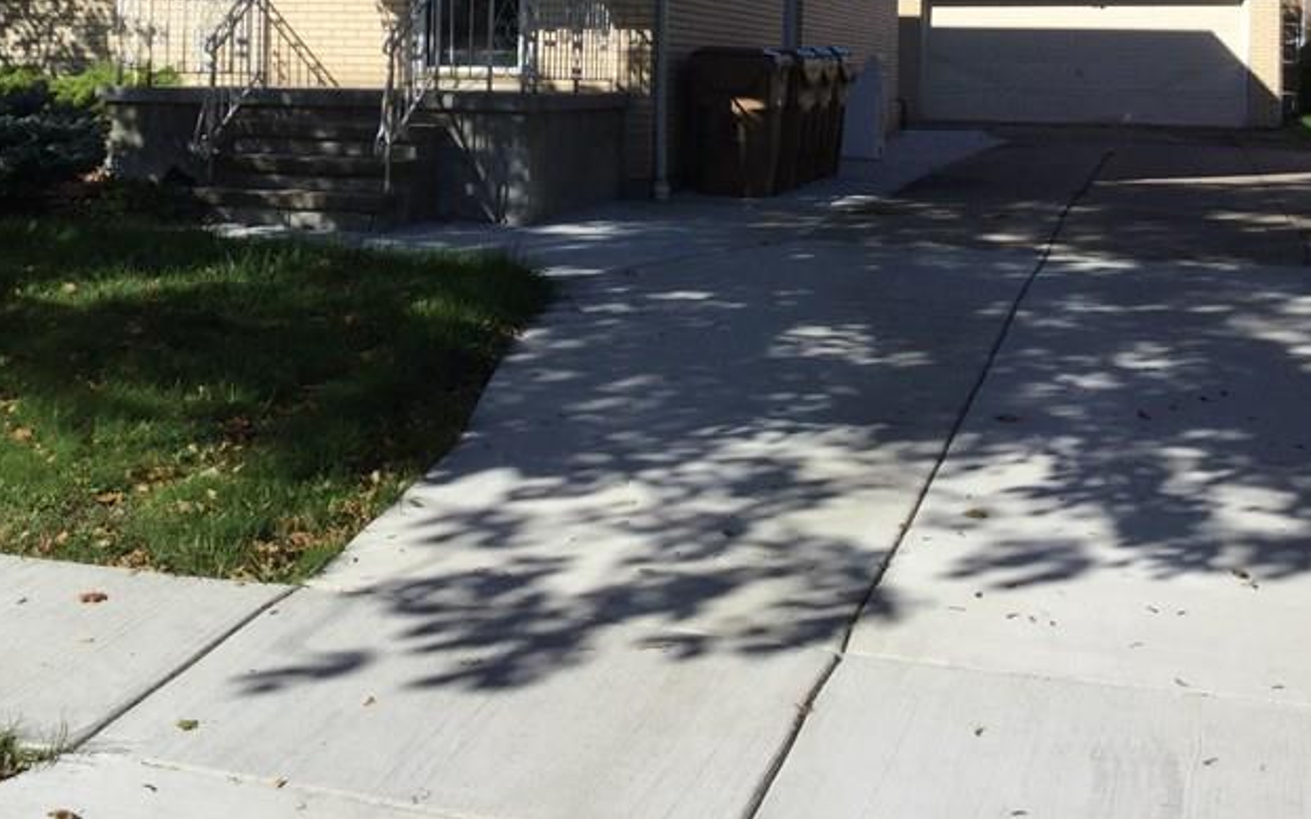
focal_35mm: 54
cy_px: 46
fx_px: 1929
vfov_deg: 23.2
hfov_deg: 37.3
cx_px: 495
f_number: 2.4
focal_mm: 3.3
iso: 25
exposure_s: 1/1567
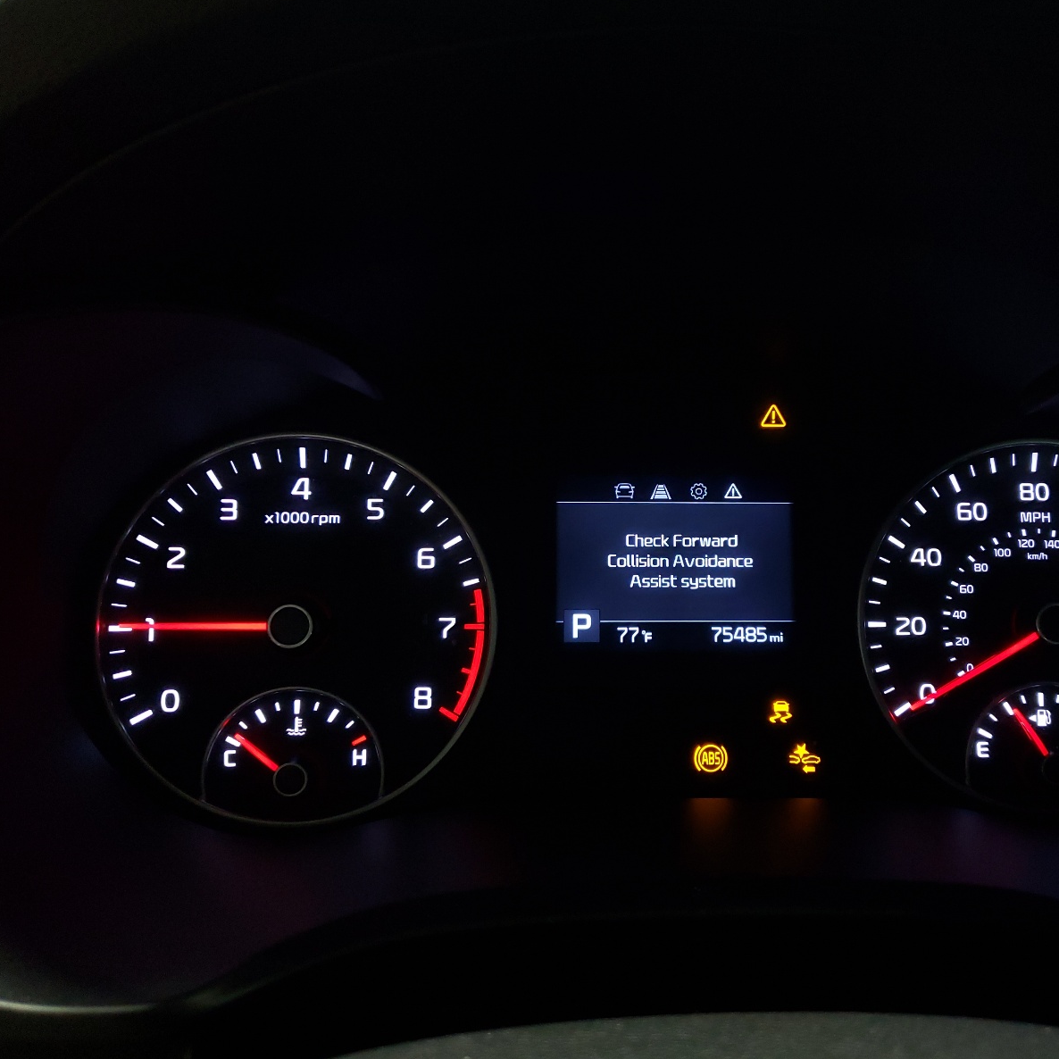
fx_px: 1073
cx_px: 652
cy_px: 526
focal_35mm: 31
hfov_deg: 52.1
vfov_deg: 52.5
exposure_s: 1/60.2
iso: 212
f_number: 1.5
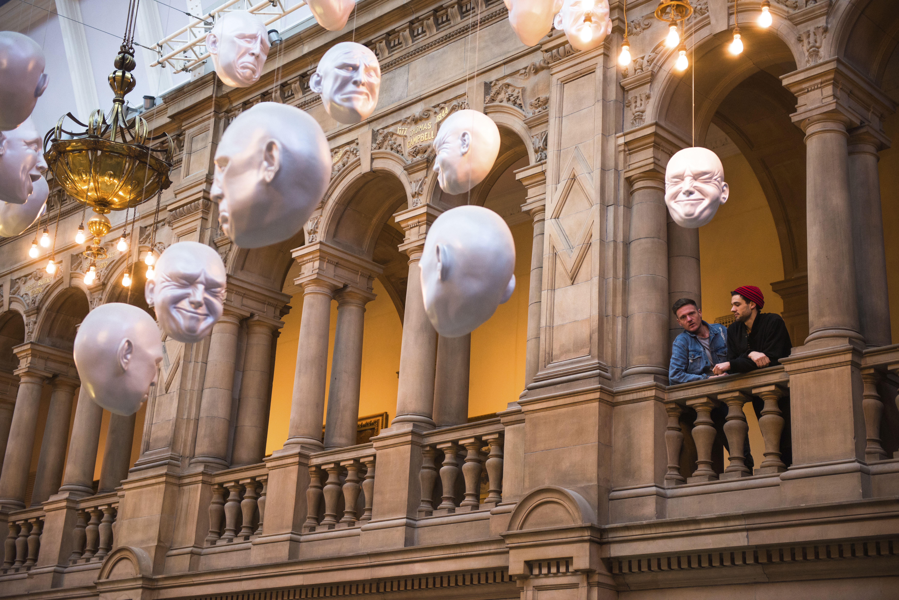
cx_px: 450
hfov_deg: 36.2
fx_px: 1374
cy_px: 300
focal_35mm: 55
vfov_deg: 24.6
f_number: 2.8
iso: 1600
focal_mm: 55
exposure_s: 1/80
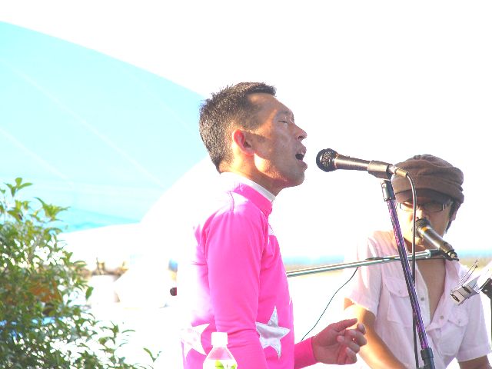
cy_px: 184
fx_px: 3624
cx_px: 246
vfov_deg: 5.8
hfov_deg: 7.8
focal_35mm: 255
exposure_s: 1/100
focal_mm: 42.4
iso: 50
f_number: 4
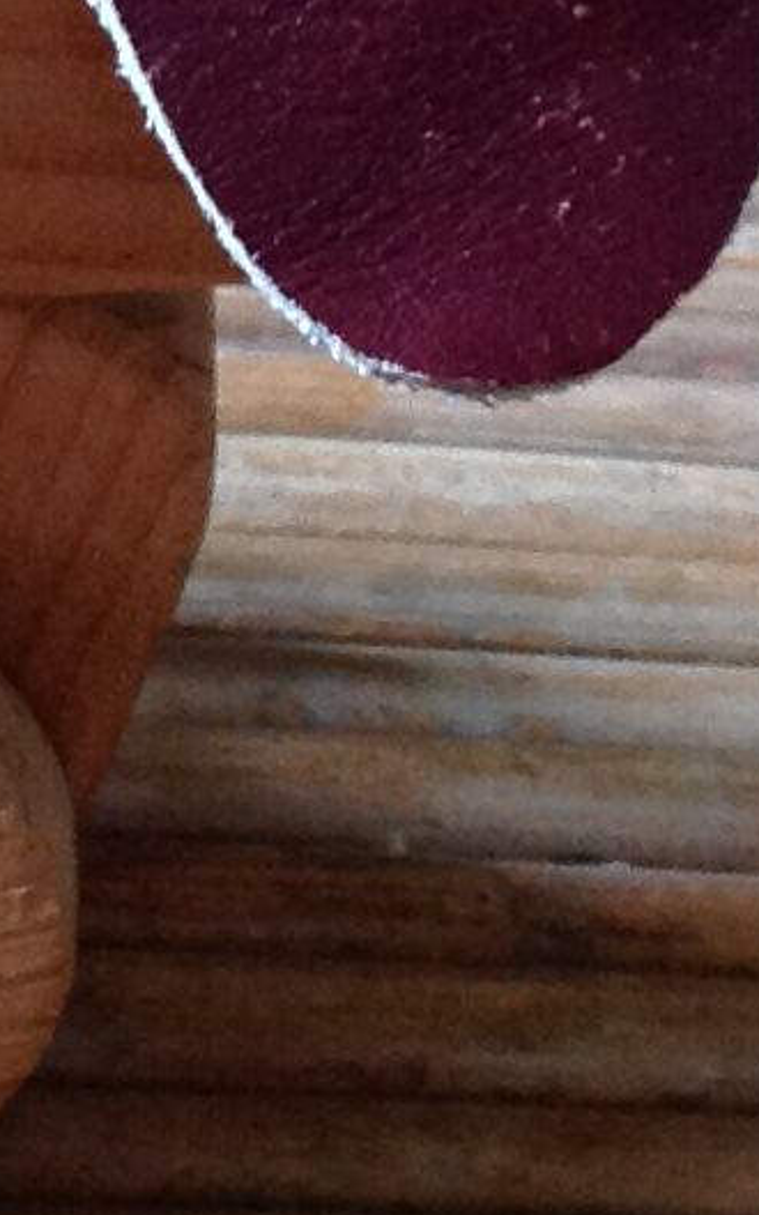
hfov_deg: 7.0
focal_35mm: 182
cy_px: 143
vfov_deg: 11.4
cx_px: -718
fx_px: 6024
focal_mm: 4.28
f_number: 2.4
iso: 200
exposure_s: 1/15
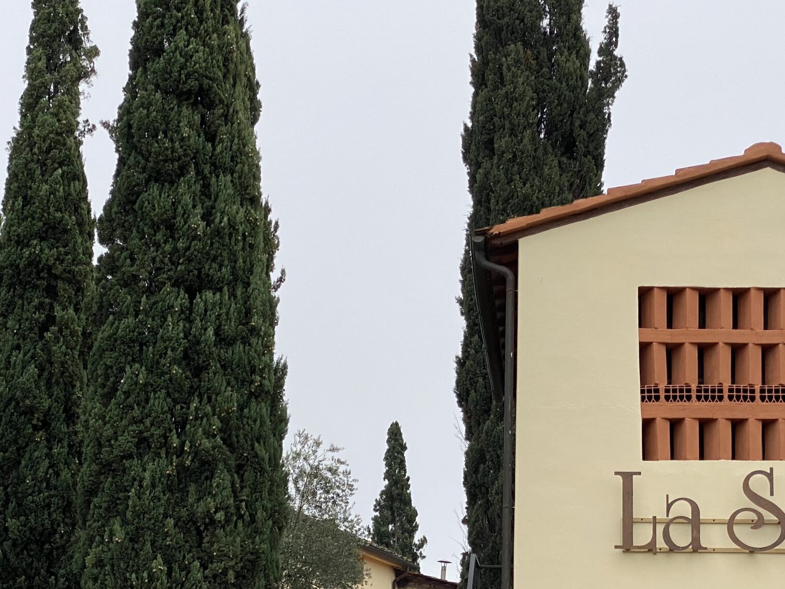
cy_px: 459
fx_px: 1973
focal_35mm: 87
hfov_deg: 22.5
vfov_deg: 16.9
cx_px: 416
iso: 20
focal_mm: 6
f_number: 2
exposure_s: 1/551
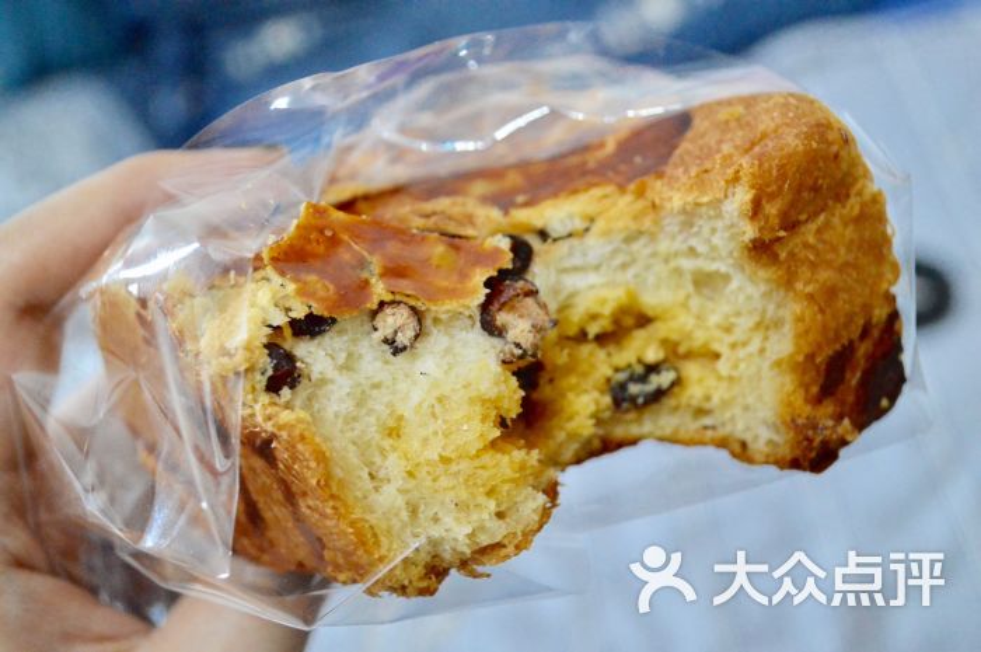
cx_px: 490
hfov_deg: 41.2
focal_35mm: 48
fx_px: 1306
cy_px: 326
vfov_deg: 28.0
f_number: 4.8
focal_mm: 32
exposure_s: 1/50
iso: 3600
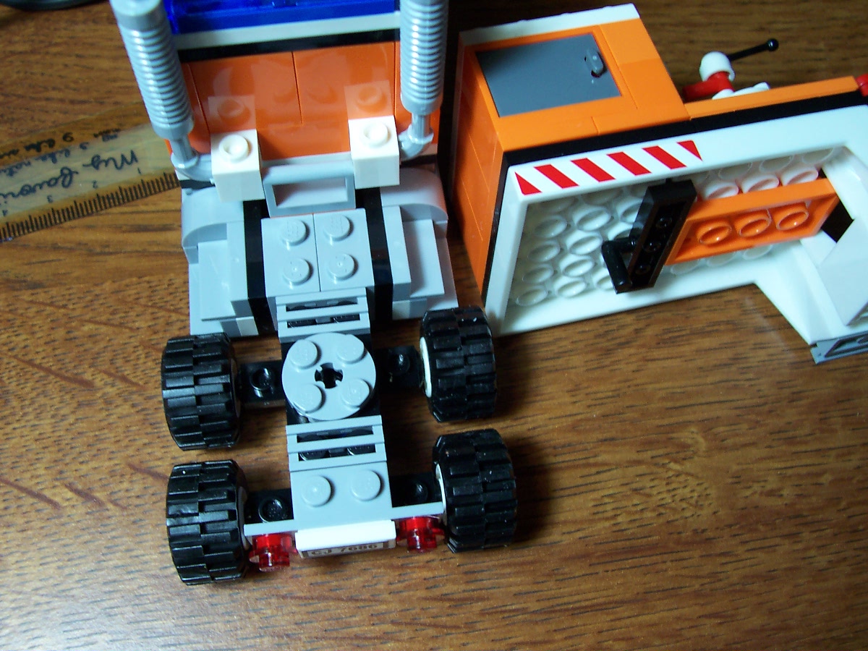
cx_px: 434
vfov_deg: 38.7
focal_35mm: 37
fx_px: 928
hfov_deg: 50.1
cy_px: 326
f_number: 2.8
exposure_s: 1/30
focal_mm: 5.6
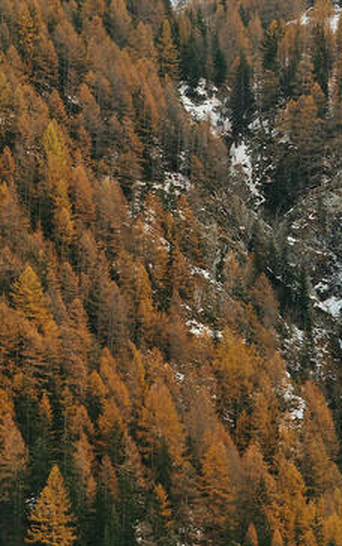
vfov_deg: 10.3
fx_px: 3023
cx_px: 192
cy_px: 198
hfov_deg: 6.5
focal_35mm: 203
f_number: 5
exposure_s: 1/320
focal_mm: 80.4
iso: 1250
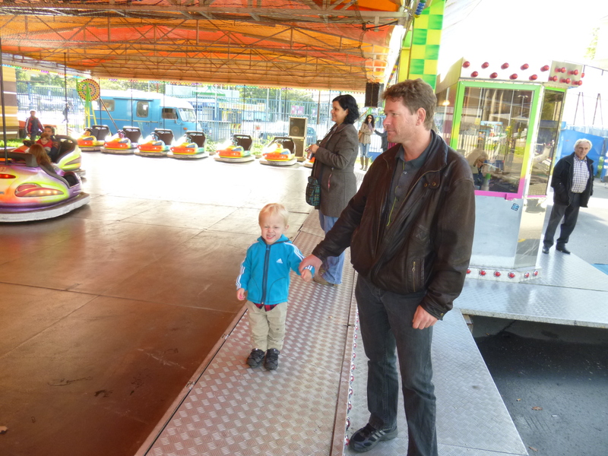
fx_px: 439
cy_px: 228
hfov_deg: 69.4
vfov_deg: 54.9
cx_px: 304
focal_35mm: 25
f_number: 3.1
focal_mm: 4.5
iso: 100
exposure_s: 1/80
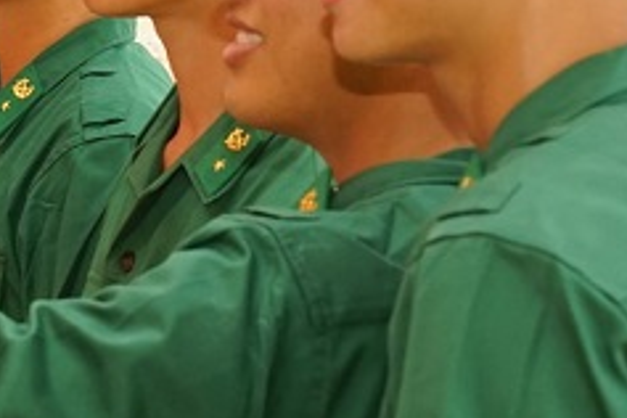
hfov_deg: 9.9
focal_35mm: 201
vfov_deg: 6.8
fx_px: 3500
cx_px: -310
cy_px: 61
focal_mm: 53
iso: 1000
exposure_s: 1/100
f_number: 9
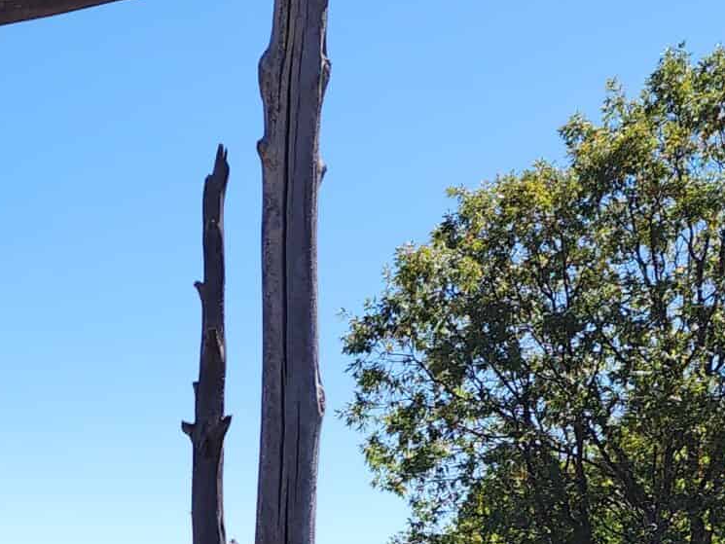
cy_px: 775
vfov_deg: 17.1
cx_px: -150
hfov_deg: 22.7
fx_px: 1655
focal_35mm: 79
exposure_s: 1/769
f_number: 1.8
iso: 12
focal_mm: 6.4
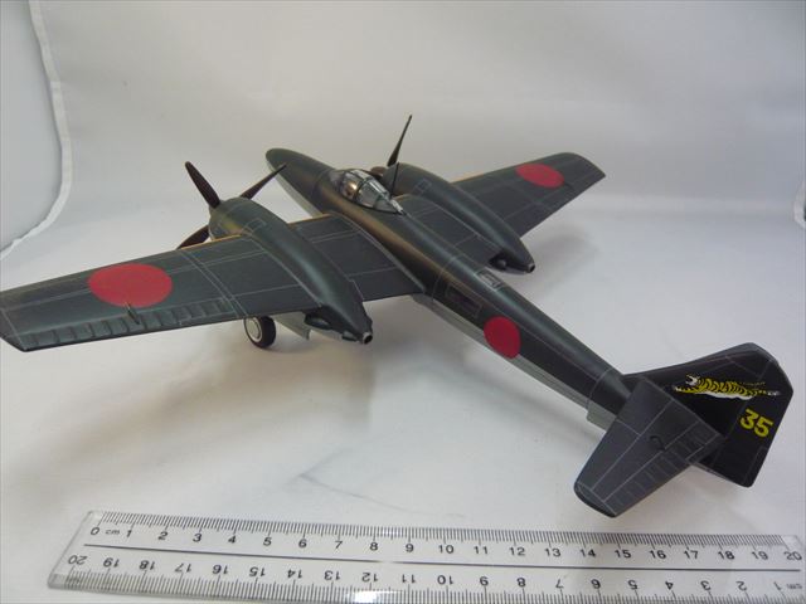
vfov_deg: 49.7
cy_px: 302
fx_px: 652
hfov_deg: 63.4
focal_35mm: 28
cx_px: 403
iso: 250
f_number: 2.8
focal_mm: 4.6
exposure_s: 1/60
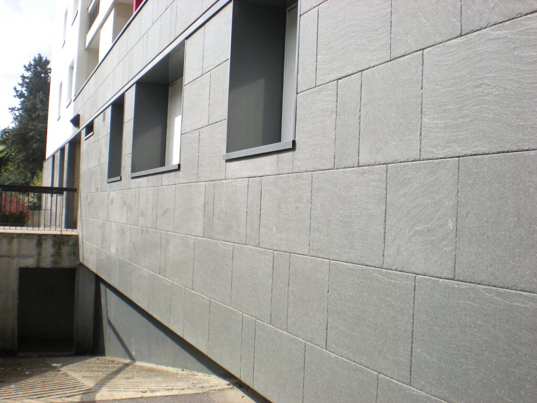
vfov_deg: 37.7
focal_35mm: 38
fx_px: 589
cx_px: 268
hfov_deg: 49.0
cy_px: 202
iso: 64
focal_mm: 6.3
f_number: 4.6
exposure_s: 1/224
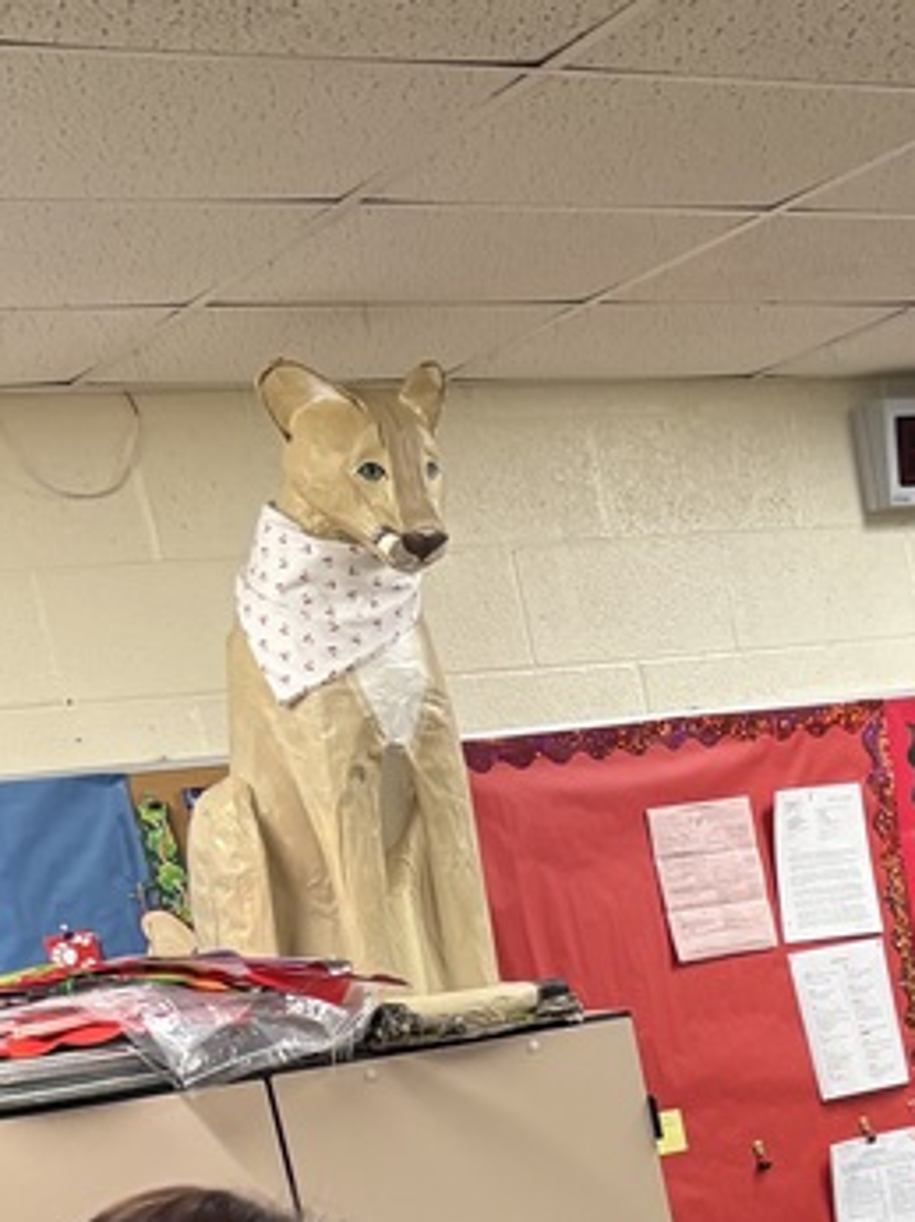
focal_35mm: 77
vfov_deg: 22.1
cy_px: 1692
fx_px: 2717
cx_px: 1297
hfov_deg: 17.5
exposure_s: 1/60
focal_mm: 5.96
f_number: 1.6
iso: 125
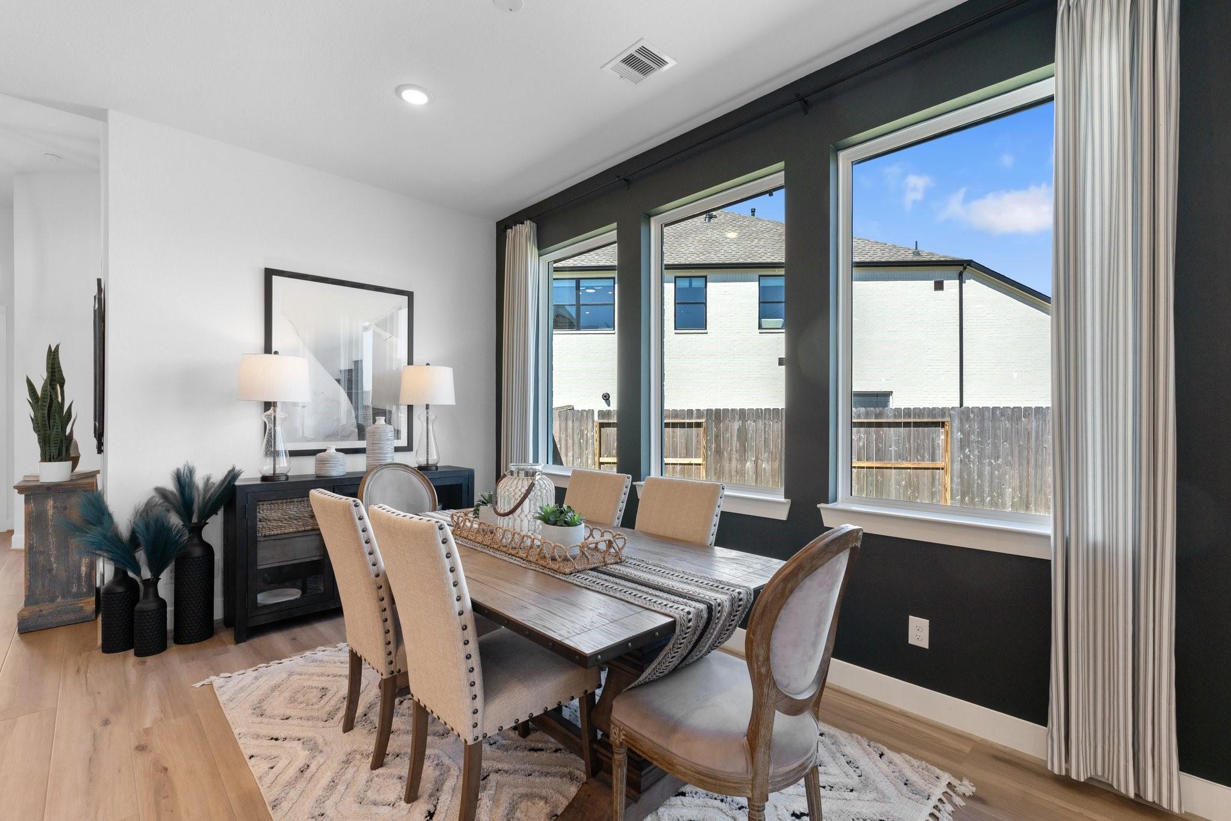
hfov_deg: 95.0
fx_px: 564
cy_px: 410
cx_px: 616
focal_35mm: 16
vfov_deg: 72.0
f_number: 9
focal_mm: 16.5
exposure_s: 1/30
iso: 500
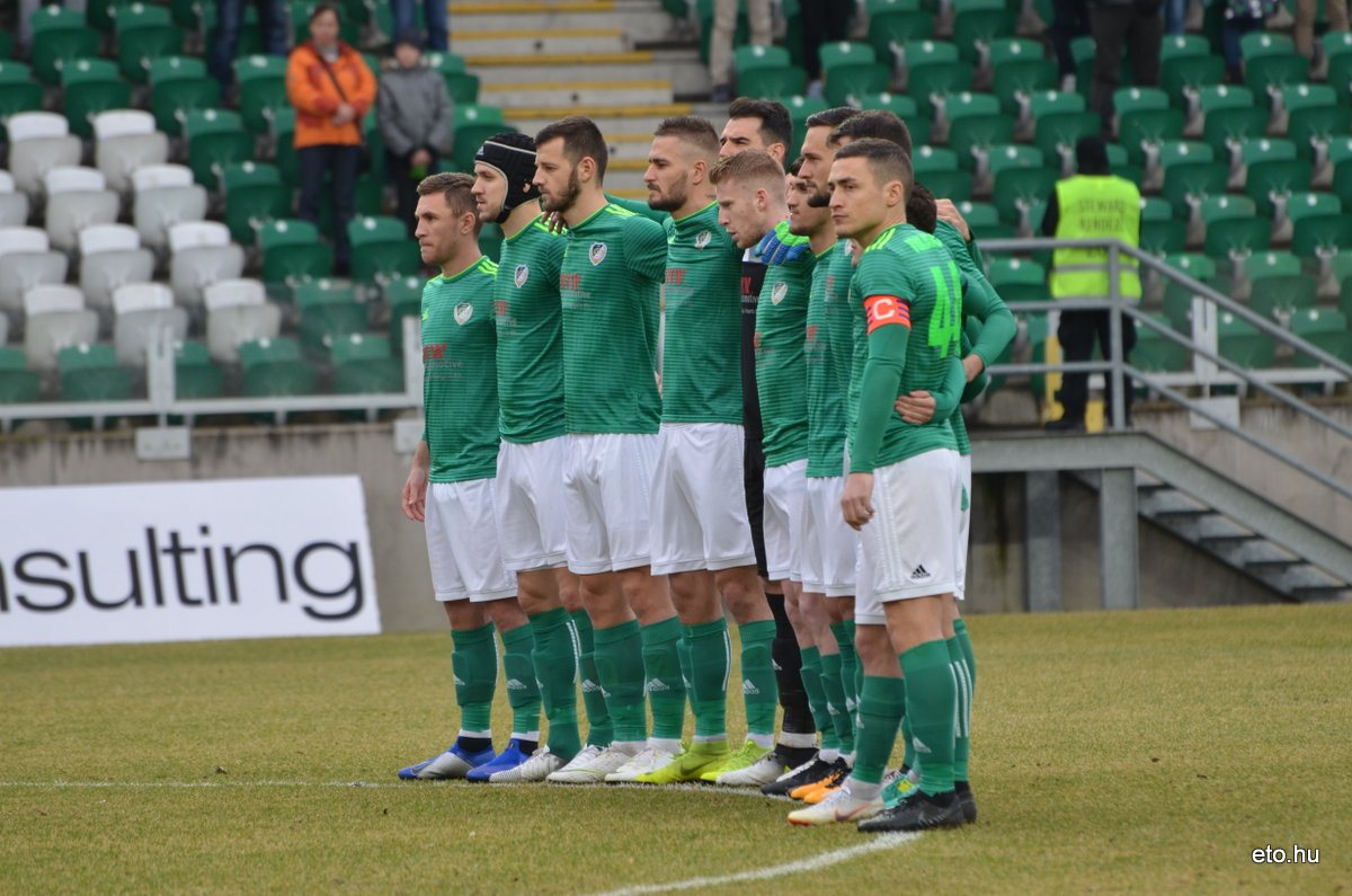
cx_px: 676
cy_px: 448
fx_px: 14055
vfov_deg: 3.7
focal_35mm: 375
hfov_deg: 5.5
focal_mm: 250
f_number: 5.6
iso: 400
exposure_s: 1/125
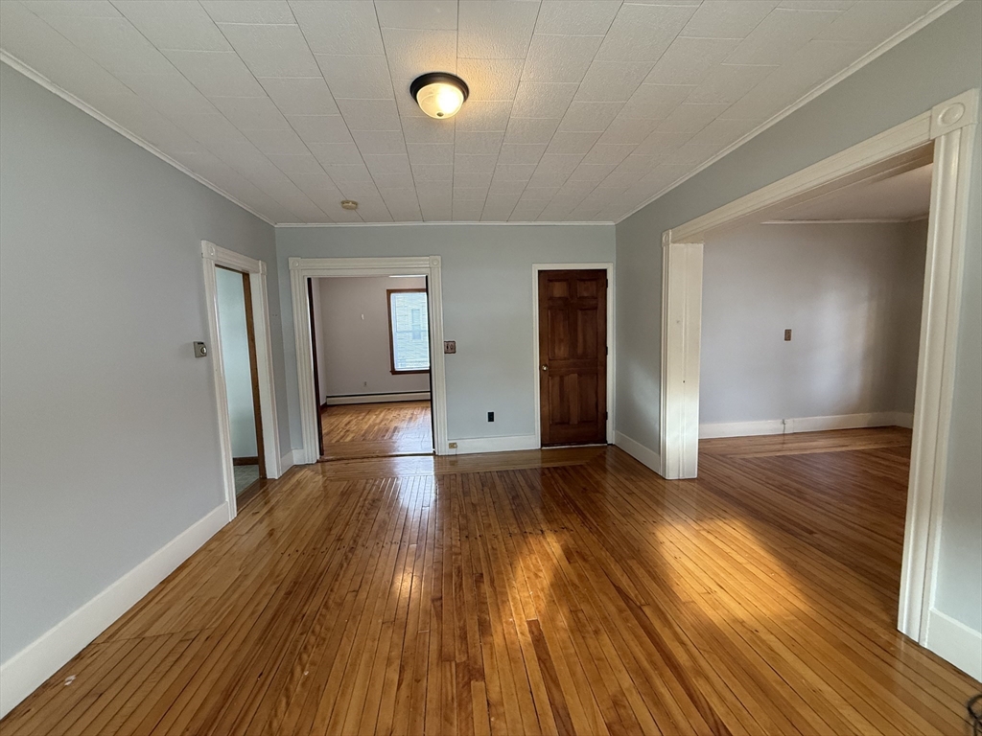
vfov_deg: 85.7
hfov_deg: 102.1
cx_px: 491
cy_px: 368
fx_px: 397
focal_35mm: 14
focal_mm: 2.22
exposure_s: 1/120
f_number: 2.2
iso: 400
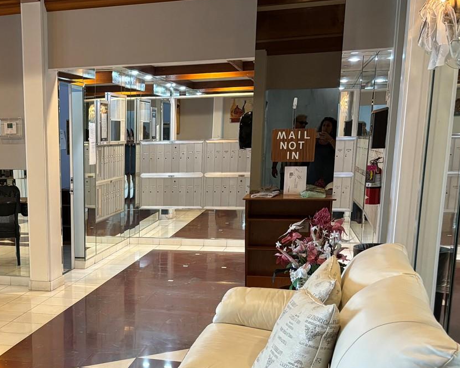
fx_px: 667
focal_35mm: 49
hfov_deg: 36.2
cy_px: 282
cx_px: 66
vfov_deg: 30.3
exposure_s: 1/60
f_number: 1.6
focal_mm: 5.96
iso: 200
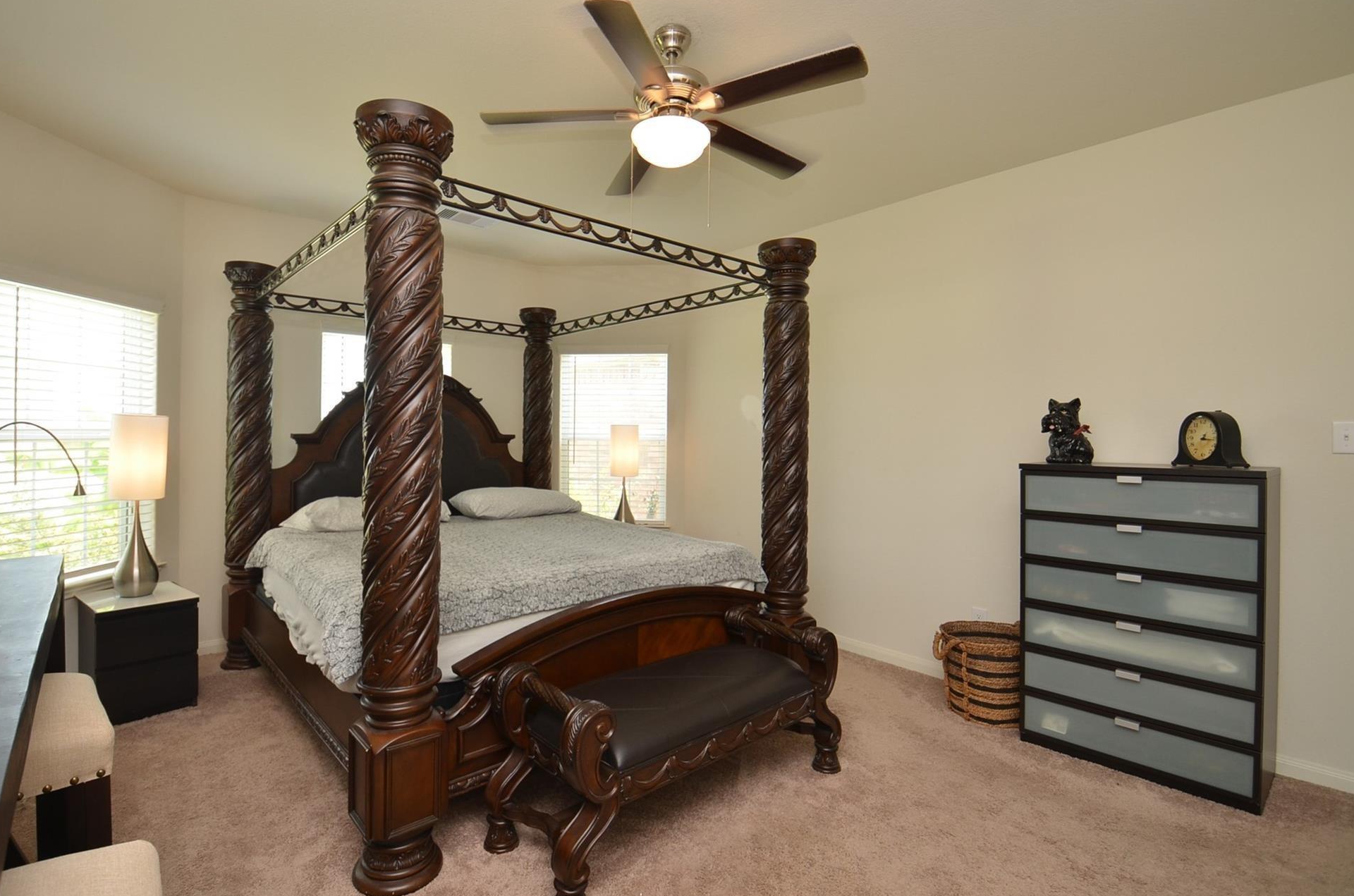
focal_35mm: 16
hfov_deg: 96.8
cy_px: 448
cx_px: 645
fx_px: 600
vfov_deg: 73.5
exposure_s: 1/60
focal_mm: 10
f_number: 5.6
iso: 320
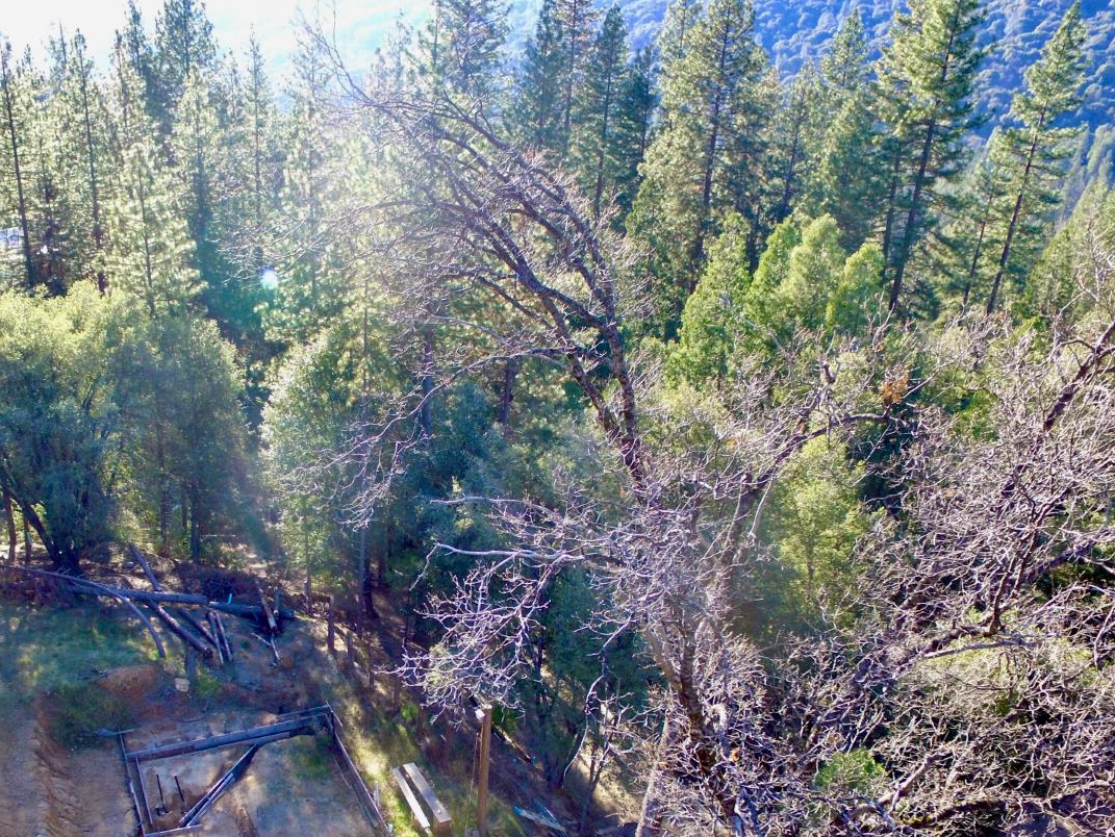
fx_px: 902
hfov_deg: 62.1
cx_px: 388
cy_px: 576
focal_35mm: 28
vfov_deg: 48.7
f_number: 2.8
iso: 100
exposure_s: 1/115
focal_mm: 3.61
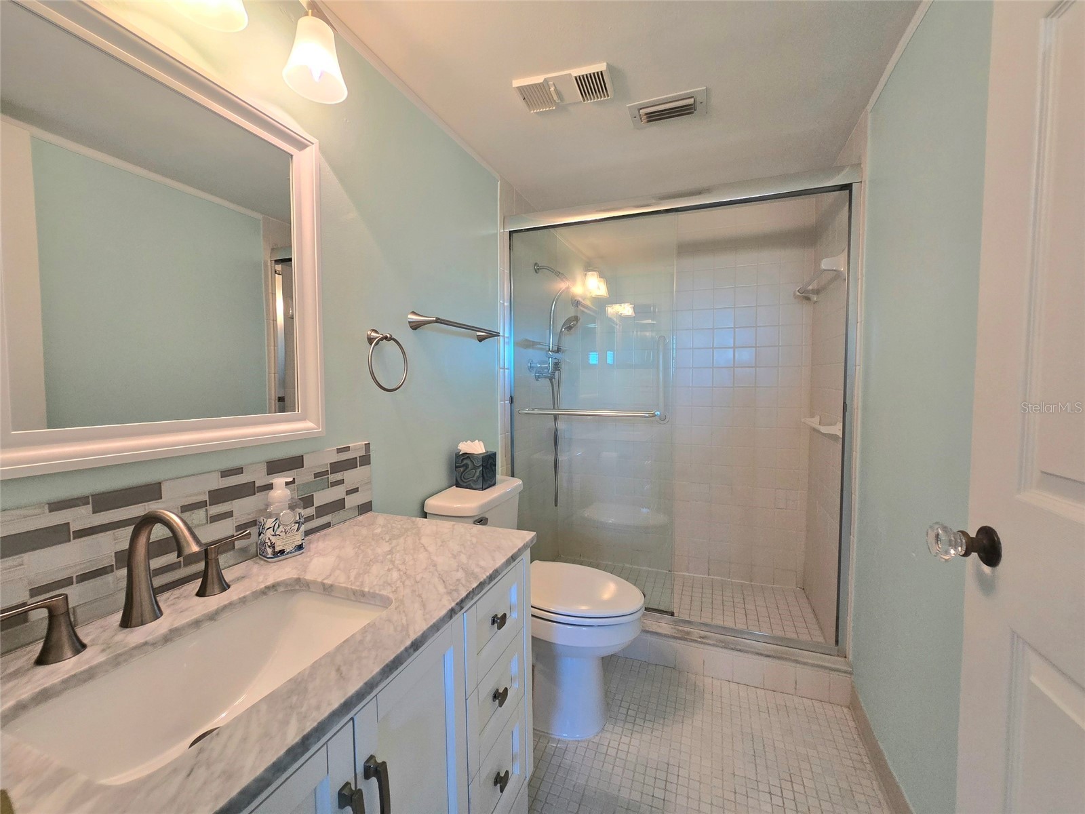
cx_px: 542
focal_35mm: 13
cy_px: 407
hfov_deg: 106.2
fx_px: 407
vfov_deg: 89.9
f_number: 2.2
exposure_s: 1/60.2
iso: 160
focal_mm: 2.2
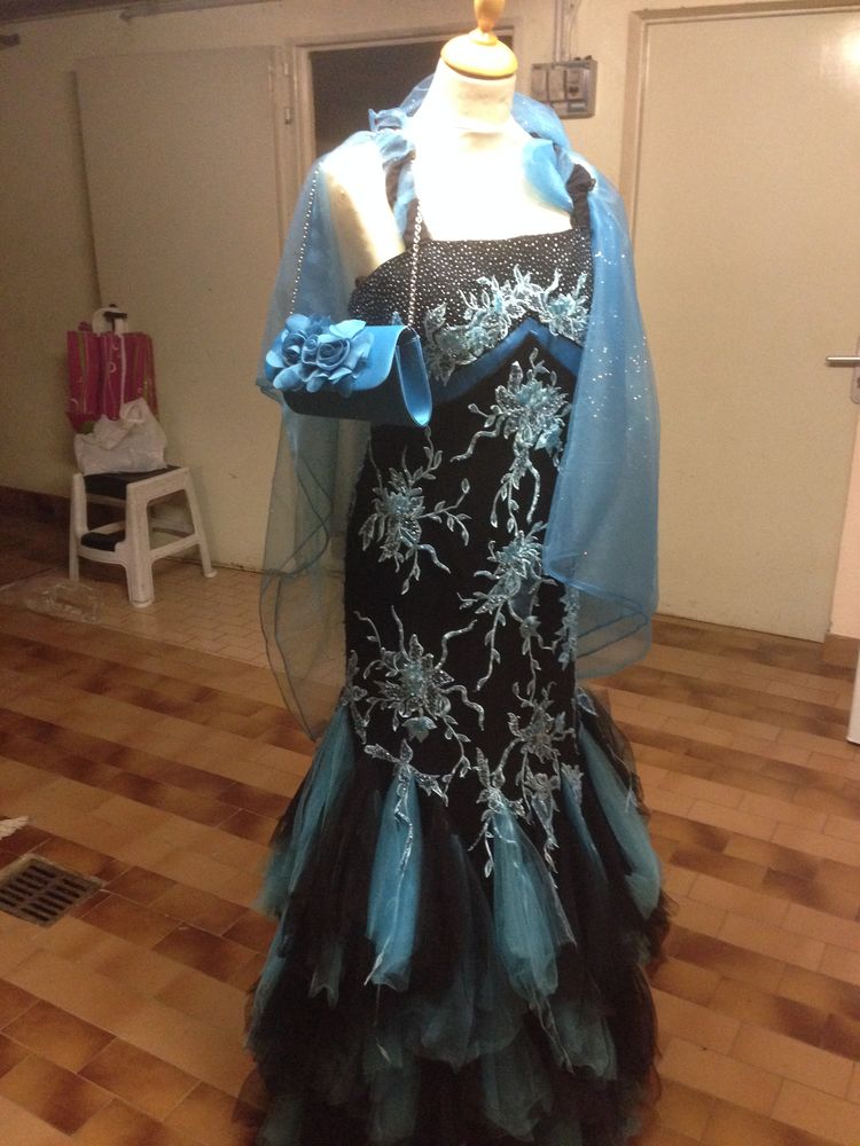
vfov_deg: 55.4
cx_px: 430
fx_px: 1093
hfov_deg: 42.9
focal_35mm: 33
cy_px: 573
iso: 400
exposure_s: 1/15
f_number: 2.4
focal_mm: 4.12
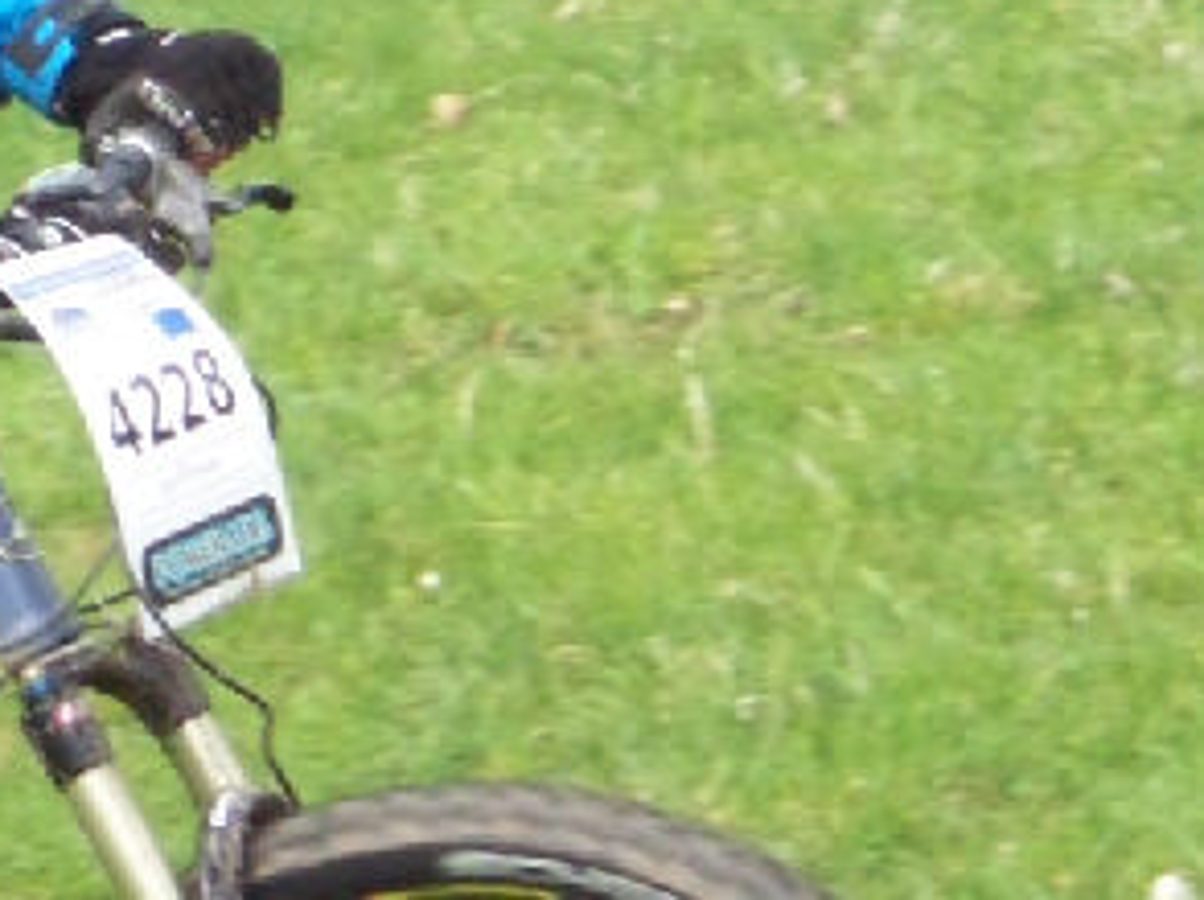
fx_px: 11116
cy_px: 95
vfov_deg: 4.6
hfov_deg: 6.2
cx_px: -284
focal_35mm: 320
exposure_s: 1/320
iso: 400
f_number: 8
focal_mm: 19.2
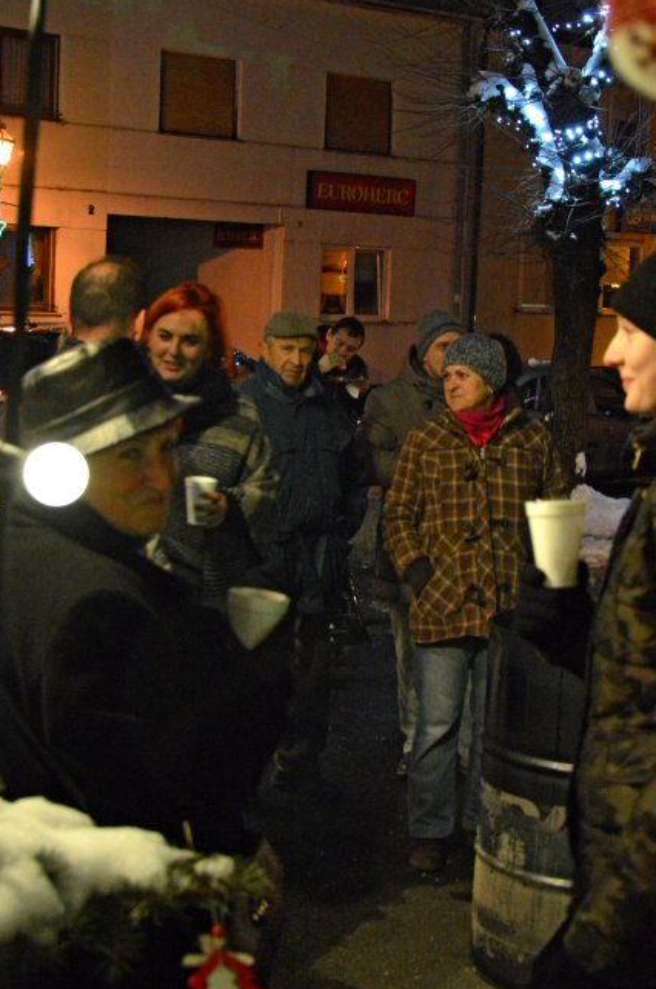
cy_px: 425
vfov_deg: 33.5
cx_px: 331
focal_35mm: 60
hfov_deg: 22.6
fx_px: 1640
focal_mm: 25
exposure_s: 1/25
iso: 3200
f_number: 4
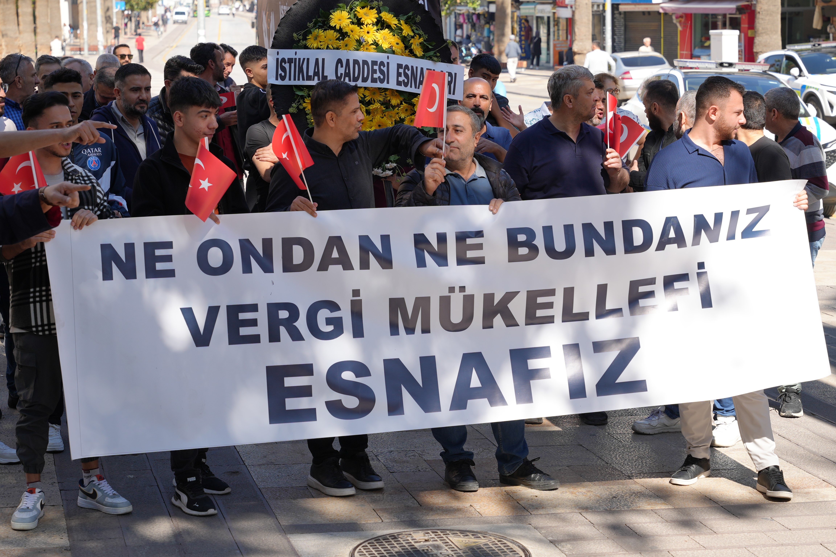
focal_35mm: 76
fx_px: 1765
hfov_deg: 26.7
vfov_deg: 17.9
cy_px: 278
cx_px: 418
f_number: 4.5
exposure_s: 1/400
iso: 100
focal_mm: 51.2
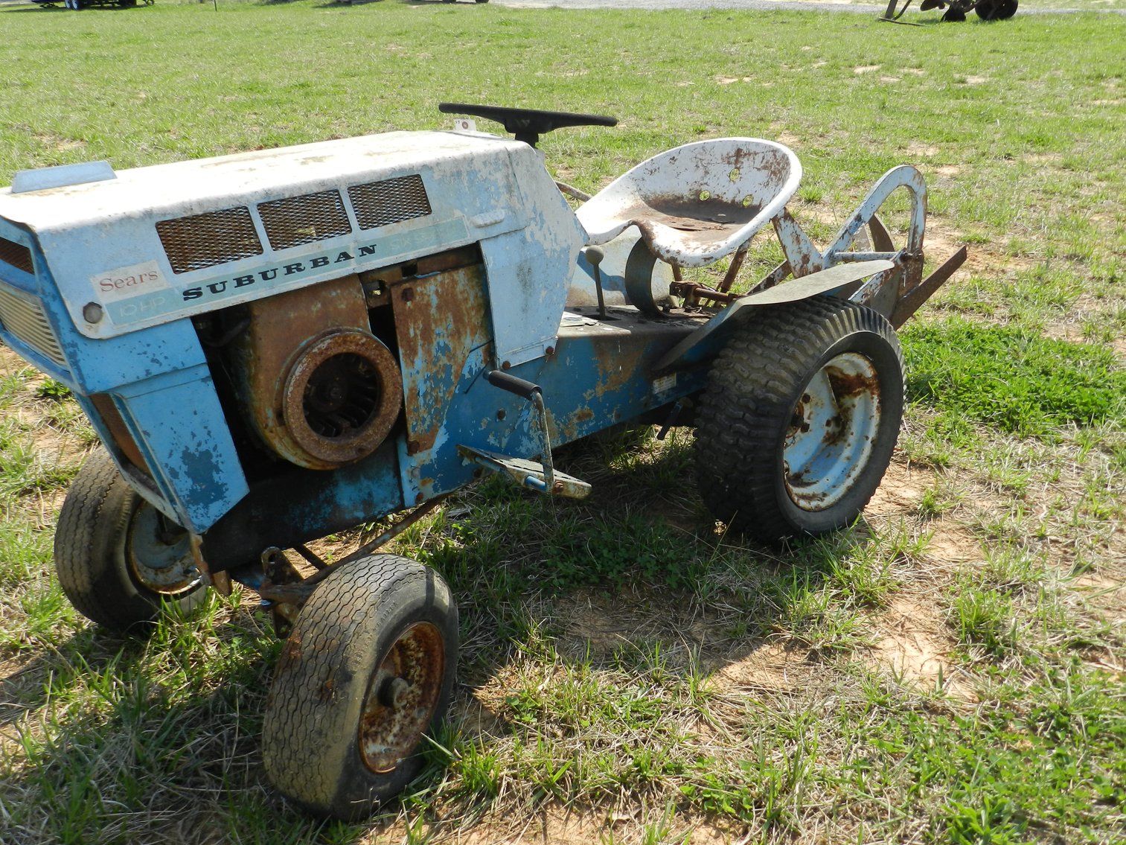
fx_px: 1041
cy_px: 422
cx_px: 563
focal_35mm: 32
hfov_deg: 56.8
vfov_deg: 44.2
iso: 160
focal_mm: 5.6
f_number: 3.7
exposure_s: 1/800
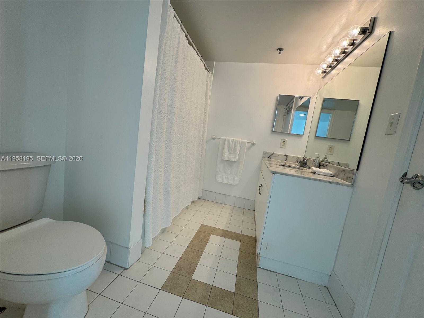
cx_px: 212
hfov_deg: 102.1
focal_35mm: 14
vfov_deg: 85.7
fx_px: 171
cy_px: 159
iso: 64
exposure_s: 1/120
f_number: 2.2
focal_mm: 2.22
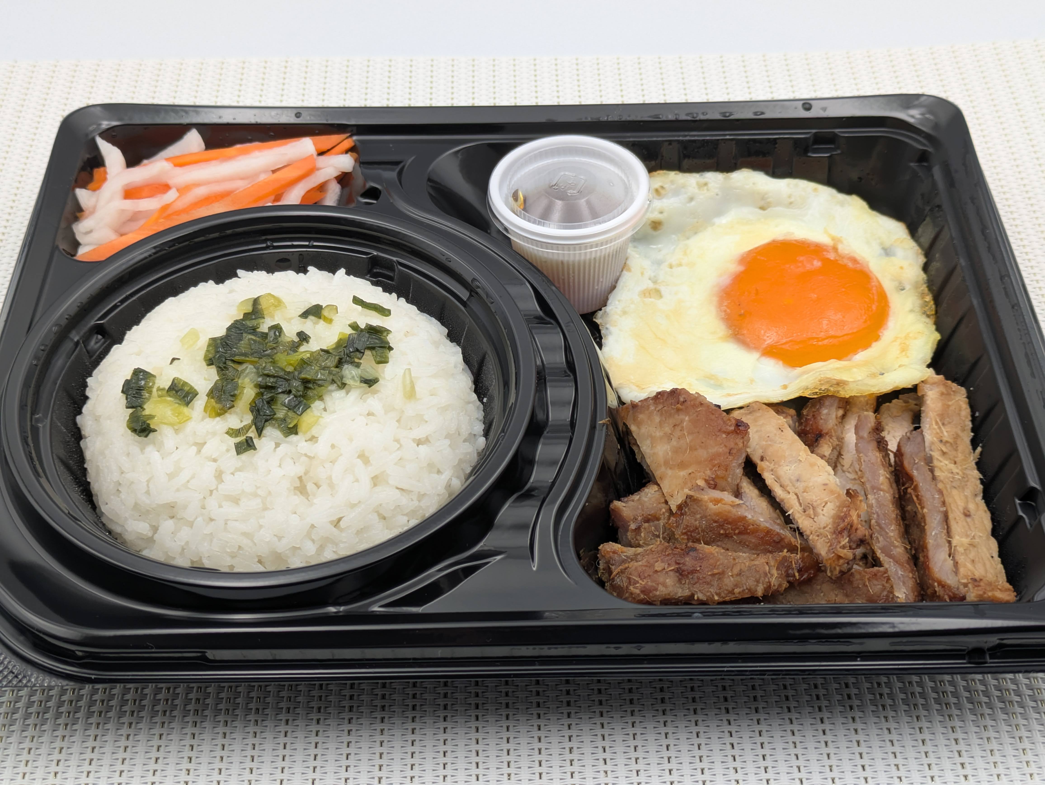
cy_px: 392
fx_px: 1540
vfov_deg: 28.6
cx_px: 522
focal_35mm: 51
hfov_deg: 37.5
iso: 47
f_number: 1.89
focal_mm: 5.43
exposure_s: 1/127
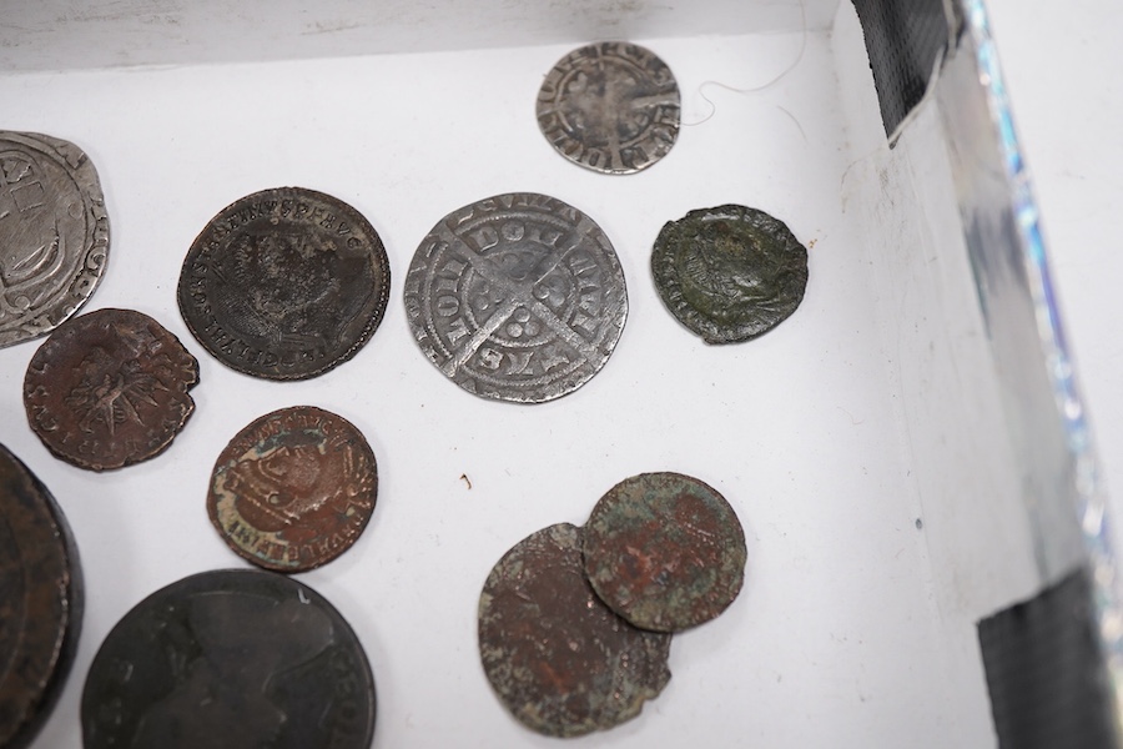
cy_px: 374
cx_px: 562
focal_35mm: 45
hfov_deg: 43.6
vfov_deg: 29.9
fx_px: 1404
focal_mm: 30
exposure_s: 1/125
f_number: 9
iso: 1250
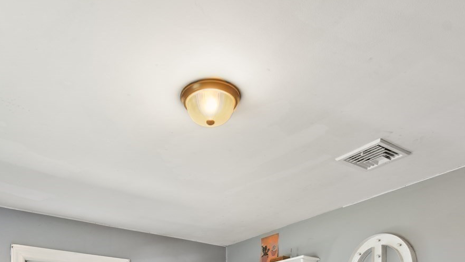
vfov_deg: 28.2
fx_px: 419
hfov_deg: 58.0
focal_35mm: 34
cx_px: 215
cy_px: 346
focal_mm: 14
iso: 100
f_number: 8
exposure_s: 1.3
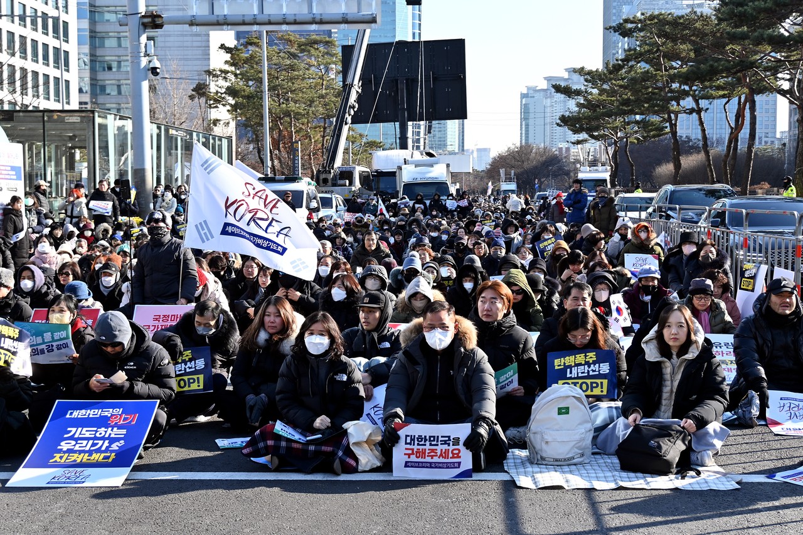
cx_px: 402
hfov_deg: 40.5
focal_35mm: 49
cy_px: 268
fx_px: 1087
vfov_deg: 27.7
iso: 125
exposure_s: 1/250
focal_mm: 32.5
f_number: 5.6
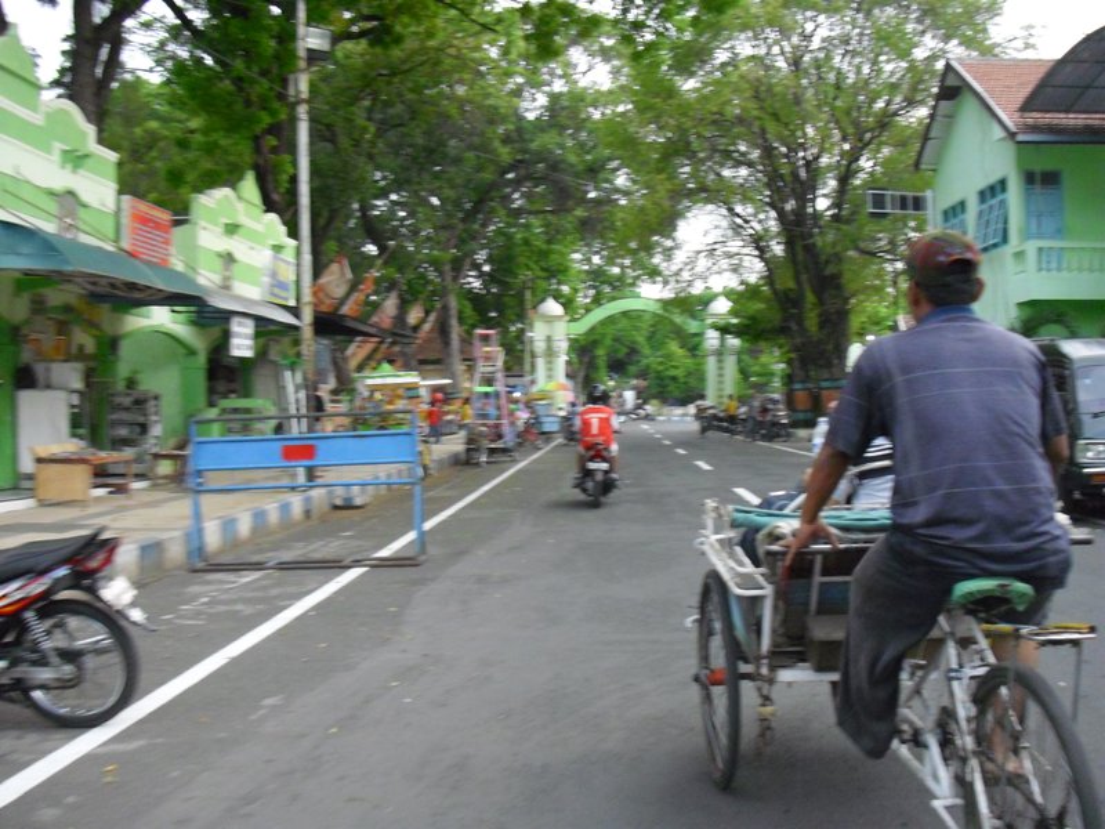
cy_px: 414
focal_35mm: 38
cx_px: 552
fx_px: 1213
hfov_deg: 49.0
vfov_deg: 37.7
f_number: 2.8
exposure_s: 1/100
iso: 400
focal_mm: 6.2
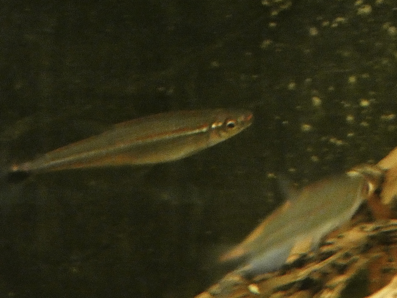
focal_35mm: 76
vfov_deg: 19.4
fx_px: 872
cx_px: 198
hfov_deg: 25.7
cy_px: 149
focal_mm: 13.7
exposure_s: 1/5
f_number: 4.4
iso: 2000
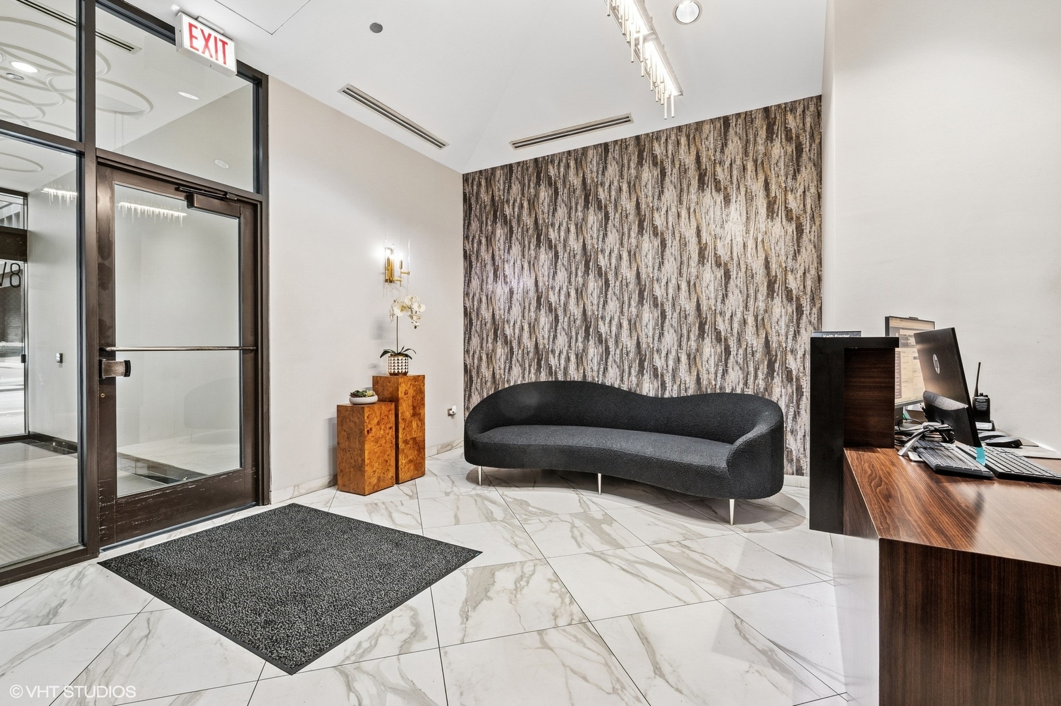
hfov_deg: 96.8
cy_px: 353
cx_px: 530
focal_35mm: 16
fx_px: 471
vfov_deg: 73.7
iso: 400
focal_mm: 16
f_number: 9.5
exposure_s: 1/4
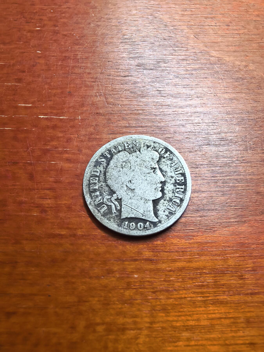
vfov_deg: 71.6
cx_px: 132
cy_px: 176
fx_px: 244
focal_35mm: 24
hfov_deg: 56.8
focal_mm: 1.68
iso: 200
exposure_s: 1/33.3
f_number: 2.2
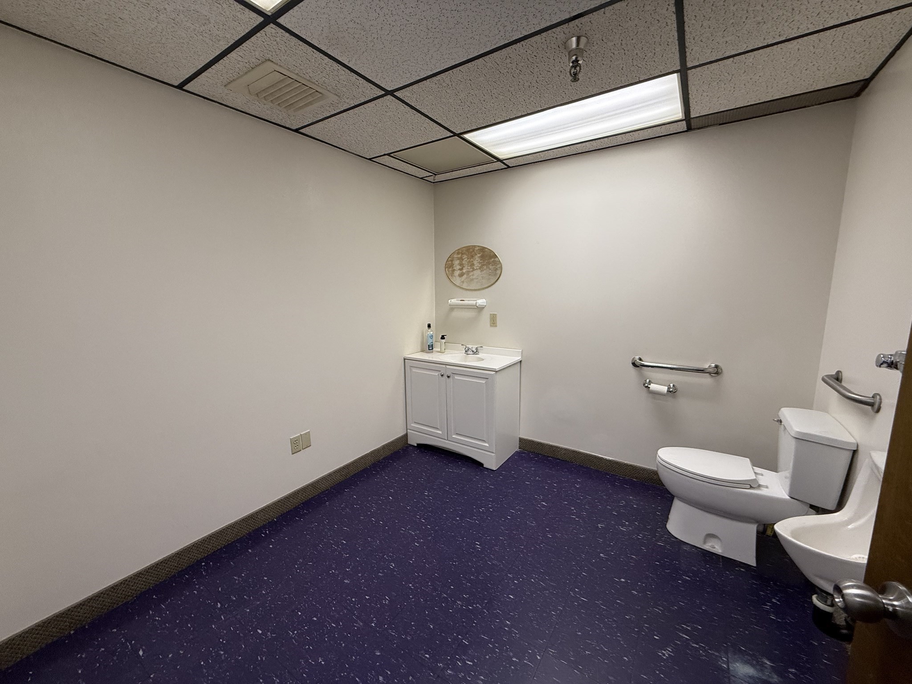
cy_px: 342
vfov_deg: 85.7
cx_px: 456
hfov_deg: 102.1
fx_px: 369
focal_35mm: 14
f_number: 2.2
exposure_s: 1/120
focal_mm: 2.22
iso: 200
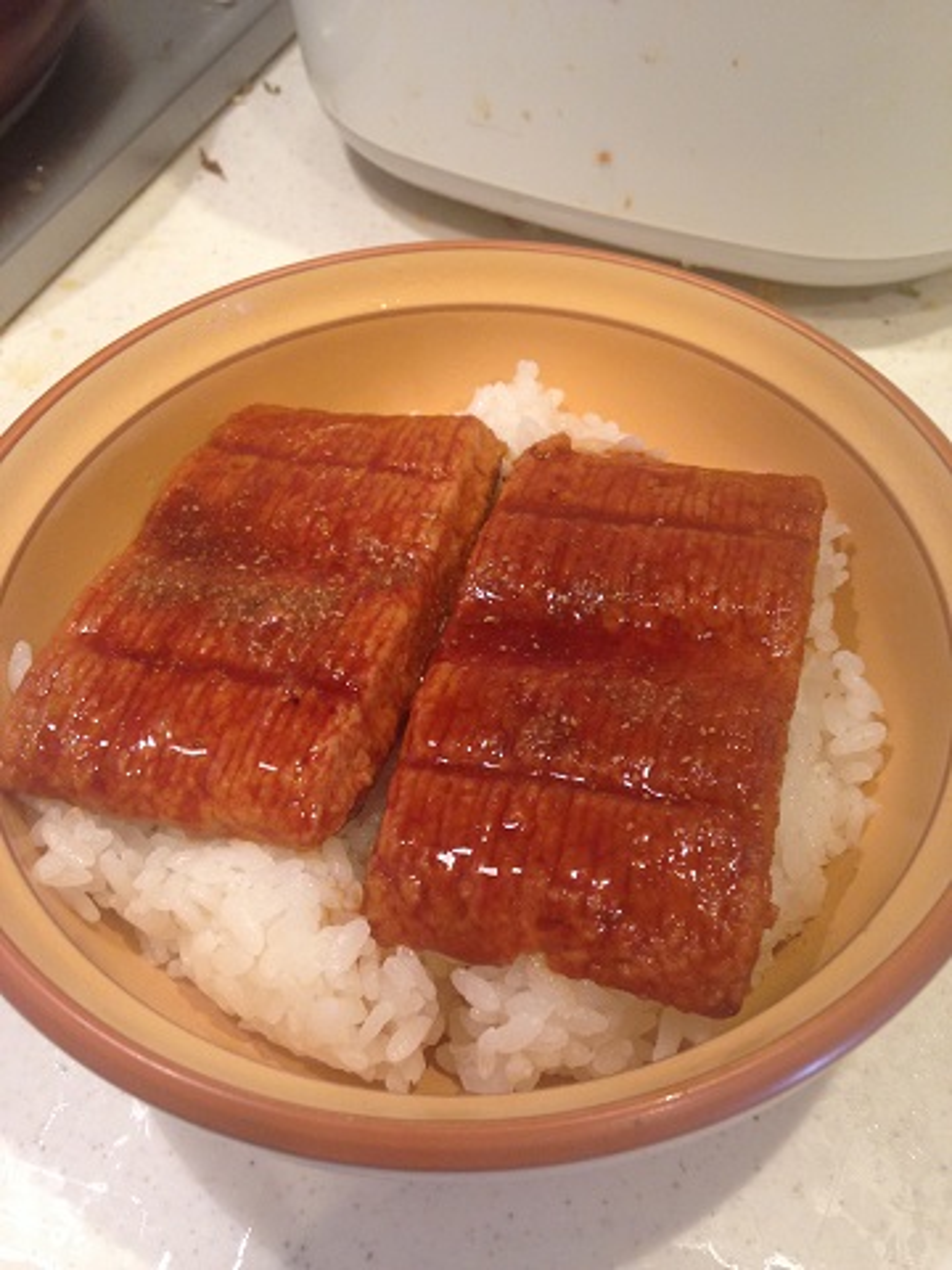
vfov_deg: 55.4
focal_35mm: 33
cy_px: 635
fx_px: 1210
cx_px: 476
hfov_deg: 42.9
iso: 100
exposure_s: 1/20
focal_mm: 4.12
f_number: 2.4
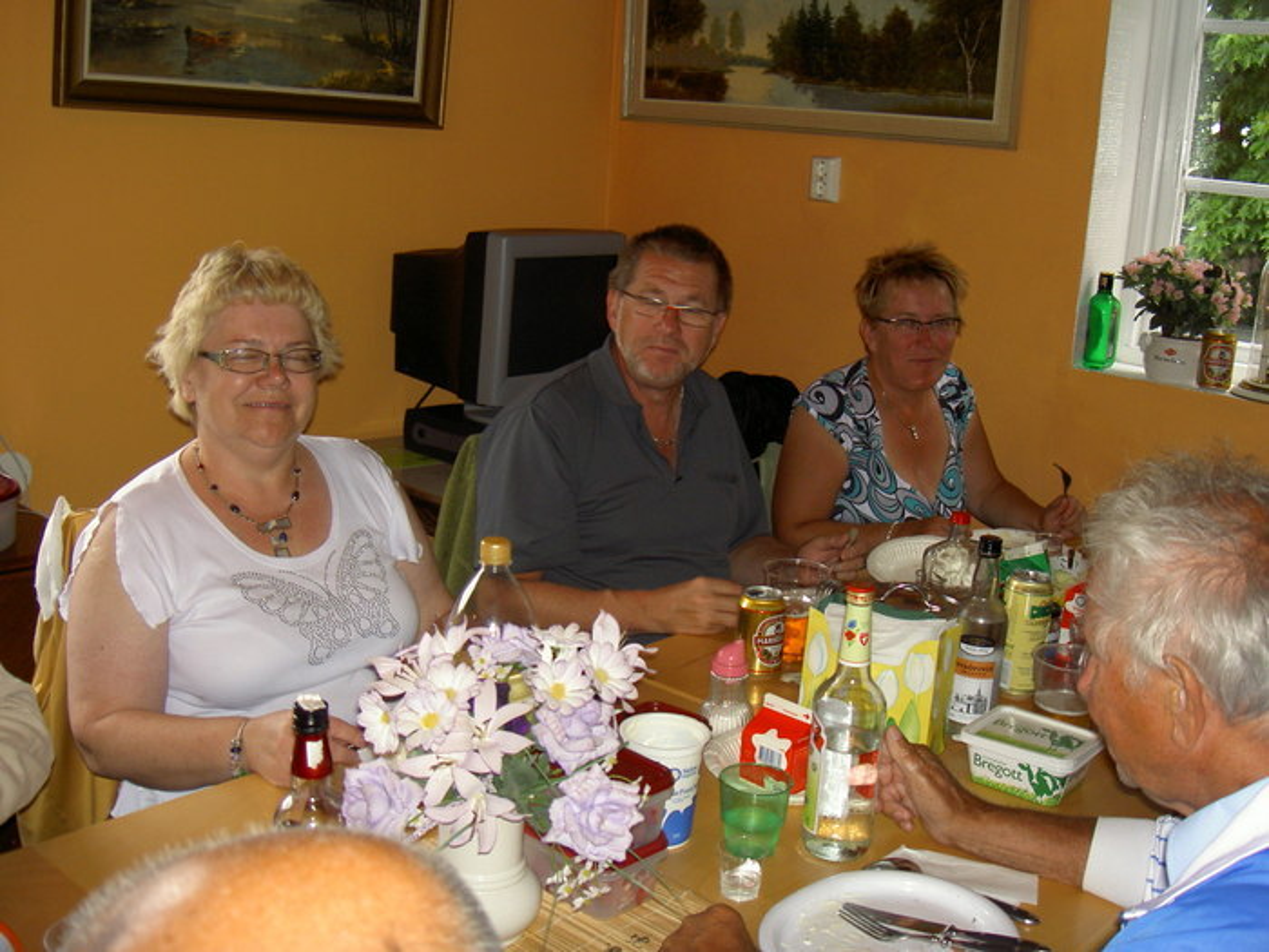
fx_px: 1430
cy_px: 476
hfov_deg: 47.9
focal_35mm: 39
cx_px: 634
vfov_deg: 36.8
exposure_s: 1/60
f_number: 2.8
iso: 100
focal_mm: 8
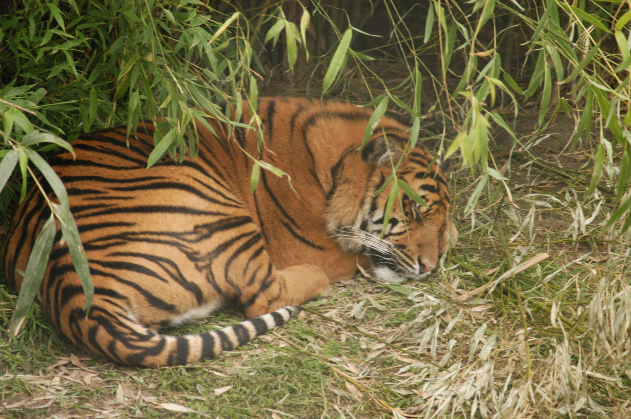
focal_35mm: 360
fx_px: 6305
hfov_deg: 5.7
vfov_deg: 3.8
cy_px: 210
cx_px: 316
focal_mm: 240
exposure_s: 1/250
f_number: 6.3
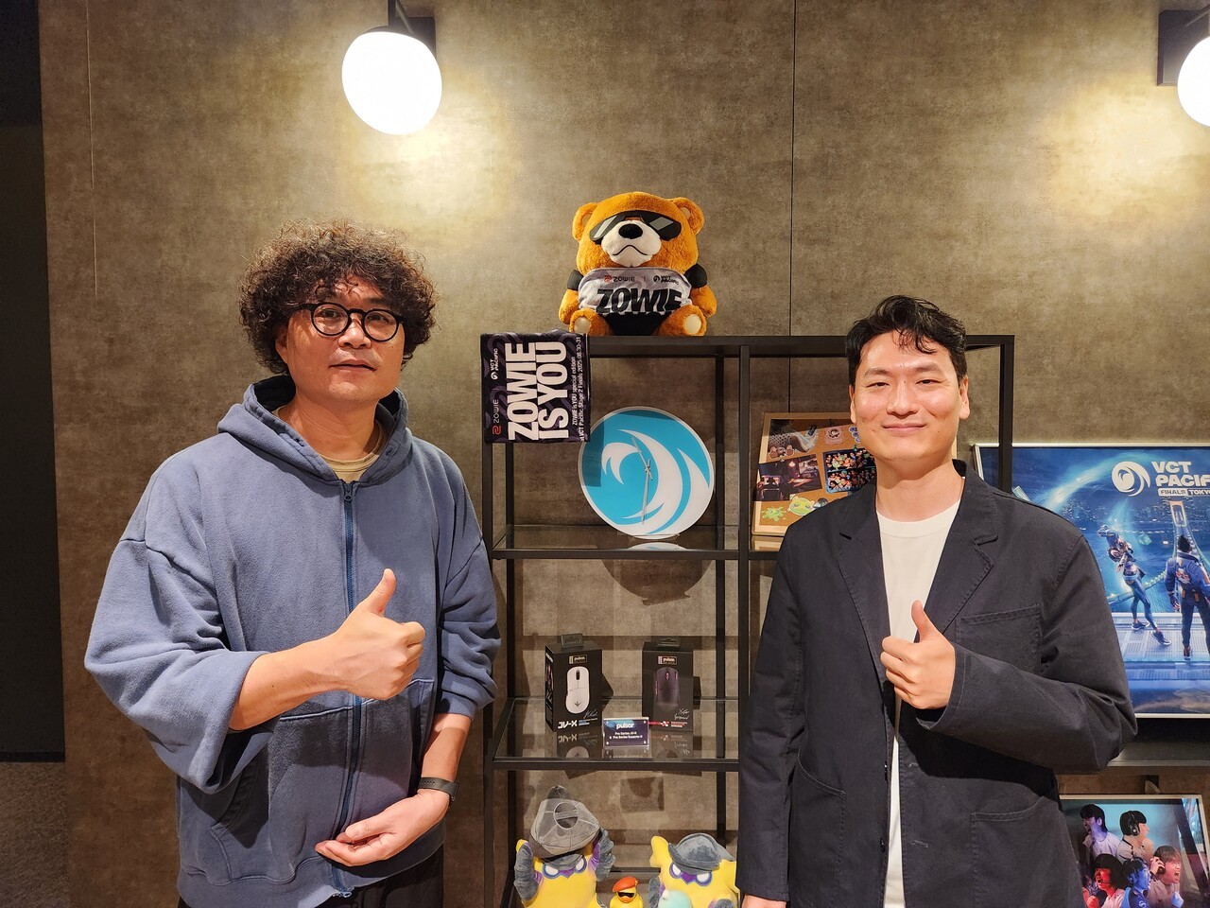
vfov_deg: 58.9
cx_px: 605
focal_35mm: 23
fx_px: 804
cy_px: 454
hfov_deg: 73.9
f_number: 1.8
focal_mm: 5.4
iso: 1000
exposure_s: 1/120
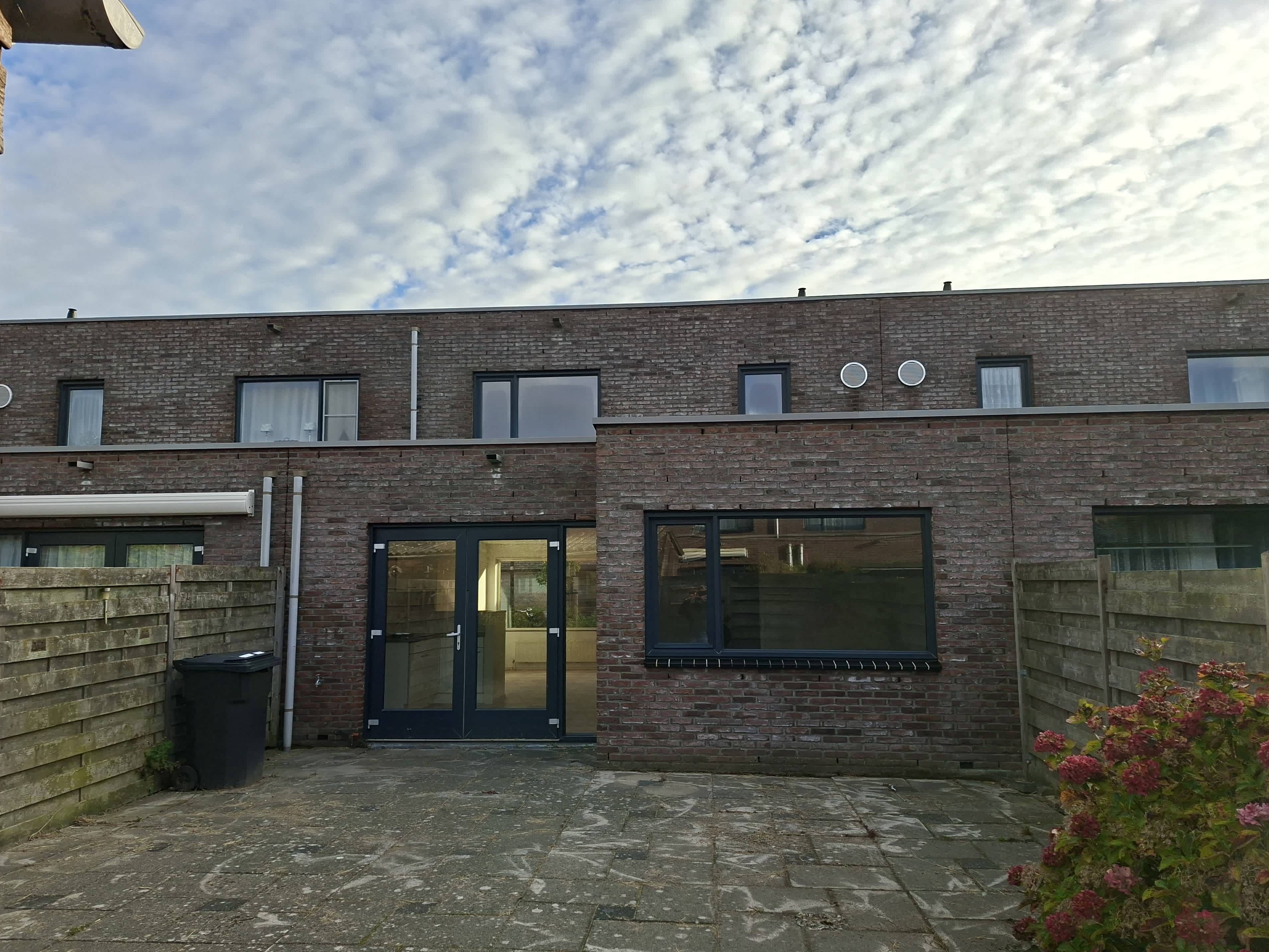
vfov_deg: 56.8
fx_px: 880
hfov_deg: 71.6
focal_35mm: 24
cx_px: 610
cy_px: 485
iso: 50
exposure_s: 1/1742
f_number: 1.8
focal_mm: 5.5
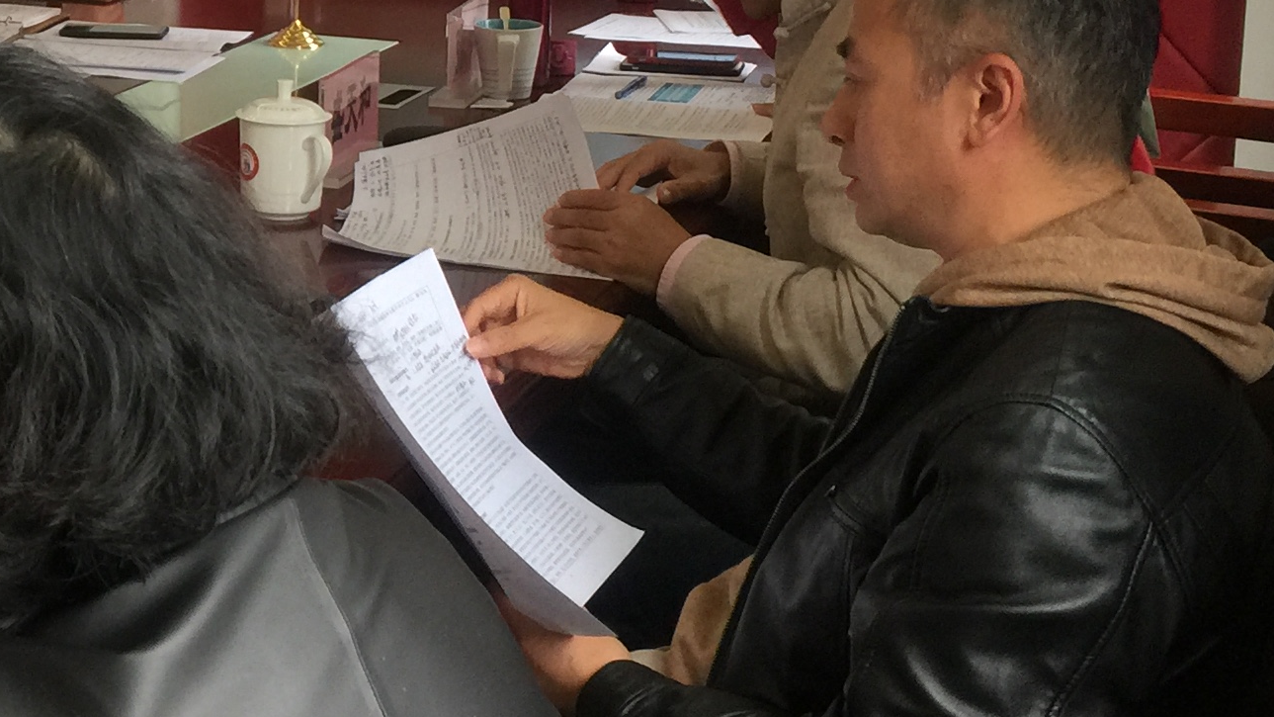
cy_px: 24
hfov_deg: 25.2
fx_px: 2702
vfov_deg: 14.9
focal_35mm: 80
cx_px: -21
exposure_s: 1/33
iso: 50
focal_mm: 4.15
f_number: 2.2
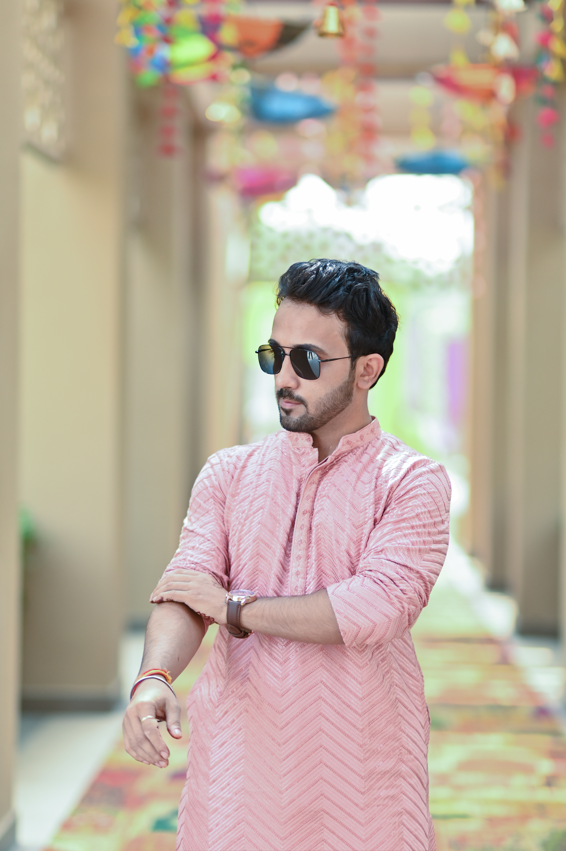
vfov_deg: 23.9
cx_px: 283
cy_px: 426
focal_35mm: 85
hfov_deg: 16.1
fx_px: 2007
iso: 400
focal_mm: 85
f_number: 1.8
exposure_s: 1/1250
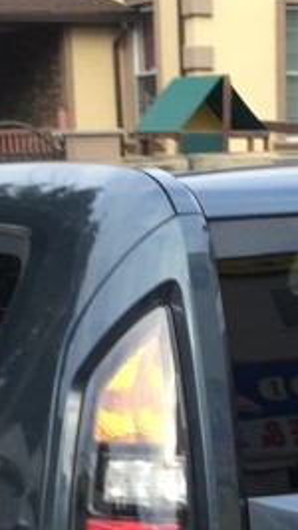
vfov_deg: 17.0
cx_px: 270
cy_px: 609
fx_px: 1701
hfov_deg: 10.0
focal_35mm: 121
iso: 50
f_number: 2.2
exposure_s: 1/120
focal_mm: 4.15
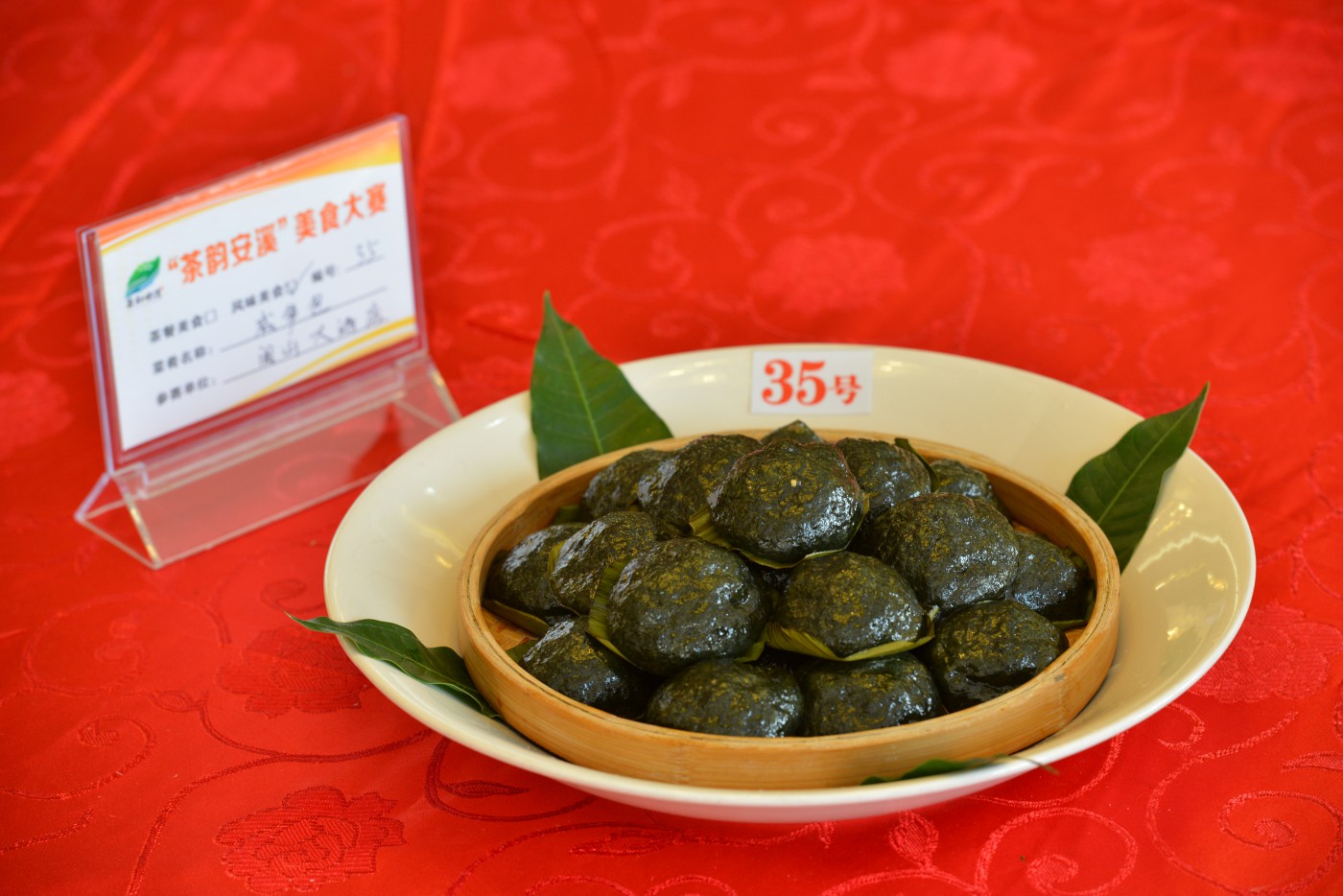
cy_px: 448
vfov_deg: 8.9
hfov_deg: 13.2
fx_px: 5783
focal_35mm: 155
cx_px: 672
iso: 800
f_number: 5.6
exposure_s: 1/80
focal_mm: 155
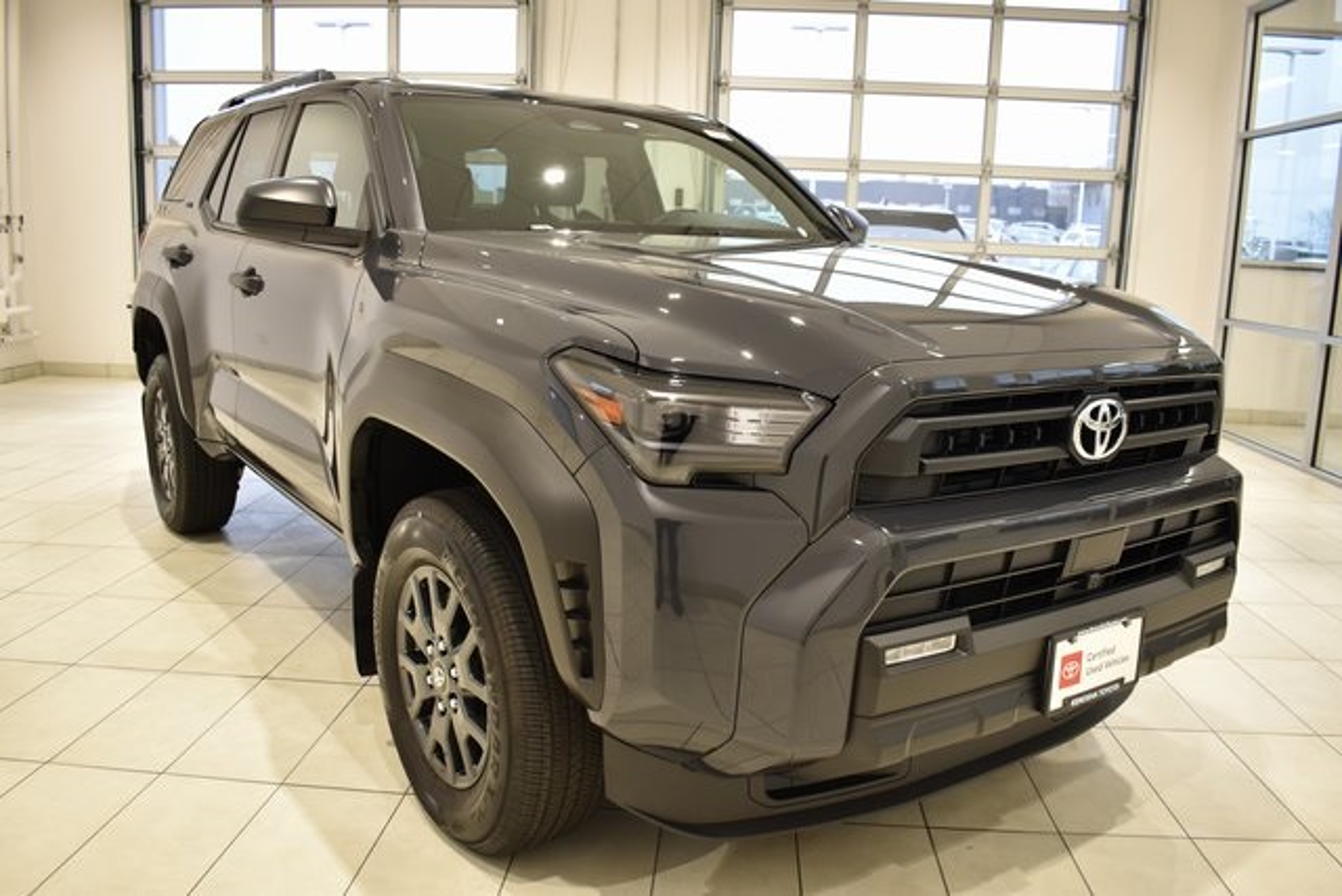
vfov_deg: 43.6
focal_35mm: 30
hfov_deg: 61.9
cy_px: 448
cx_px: 671
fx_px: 1119
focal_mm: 20
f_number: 3.5
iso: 360
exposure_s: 1/30
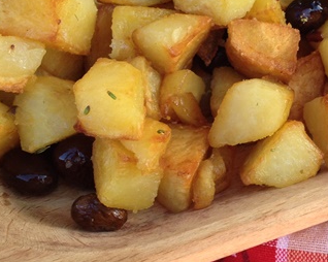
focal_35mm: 86
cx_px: 273
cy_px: 112
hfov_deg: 21.9
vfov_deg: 17.8
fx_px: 834
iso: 50
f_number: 2.4
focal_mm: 4.28
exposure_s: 1/176
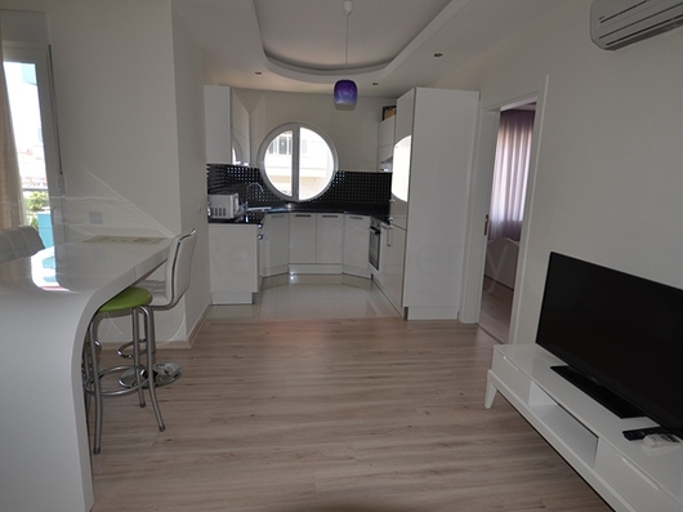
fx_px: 427
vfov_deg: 61.8
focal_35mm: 22
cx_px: 354
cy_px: 245
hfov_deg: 77.3
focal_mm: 11
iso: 100
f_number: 4.2
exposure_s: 1/60
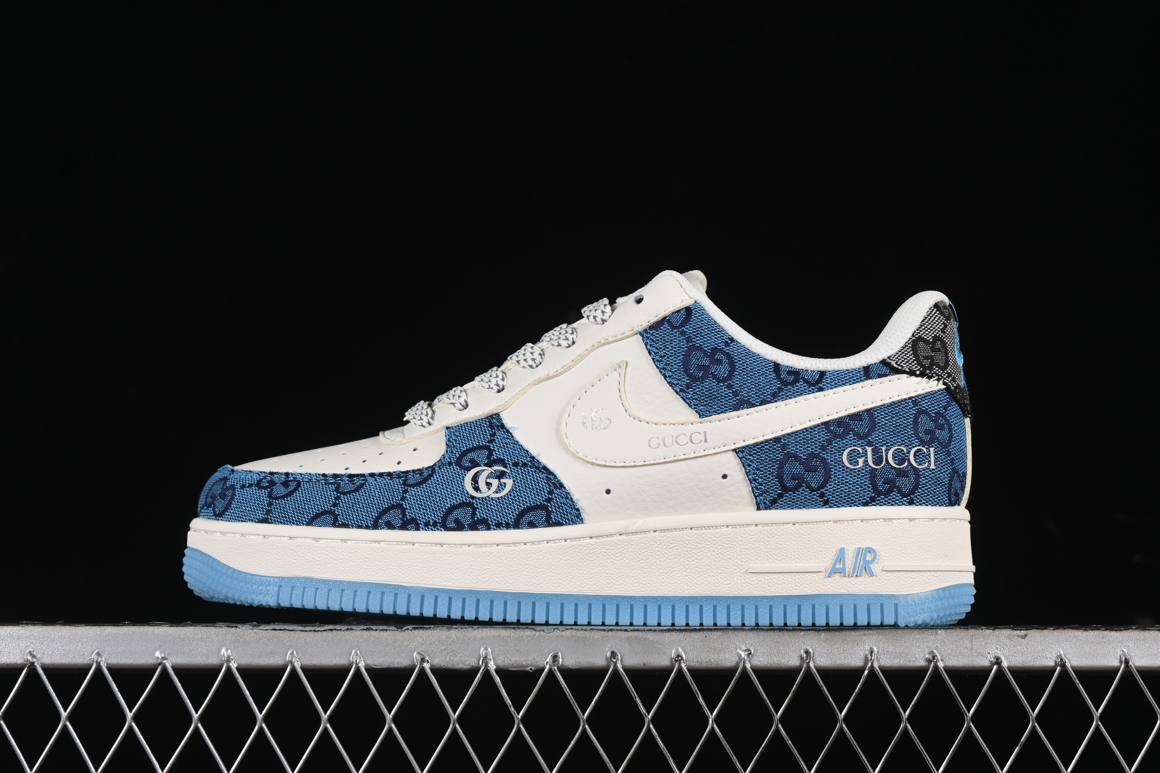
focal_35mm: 75
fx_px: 2416
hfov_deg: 27.0
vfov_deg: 18.2
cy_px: 386
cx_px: 580
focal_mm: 50
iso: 160
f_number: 8
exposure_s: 1/80
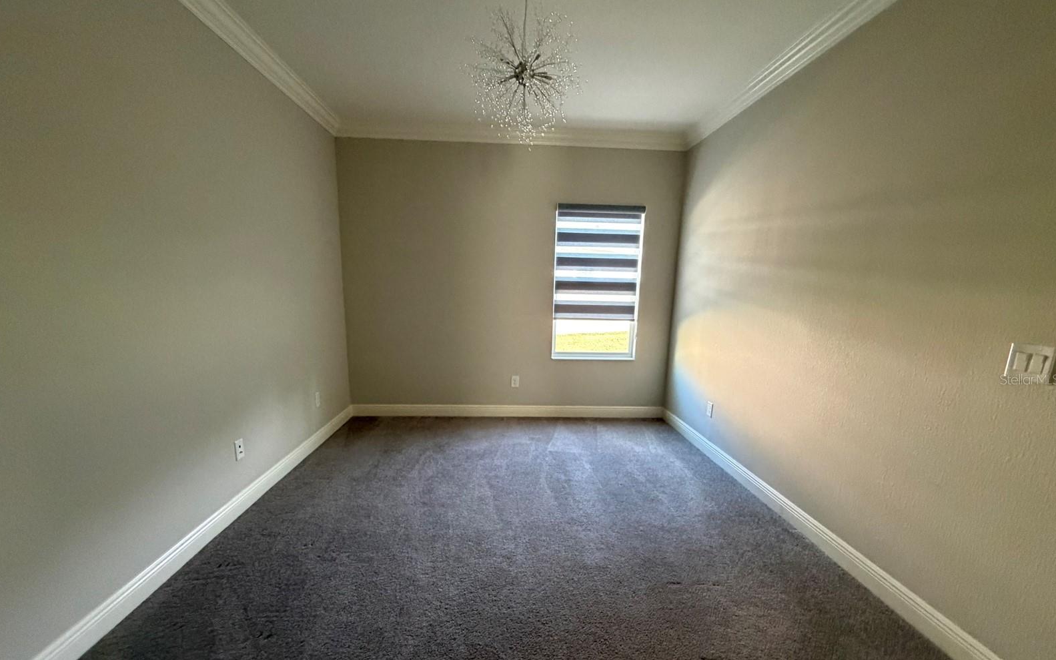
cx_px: 529
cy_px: 379
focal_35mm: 15
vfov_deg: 74.3
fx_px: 432
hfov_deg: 101.5
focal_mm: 2.22
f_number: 2.2
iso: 640
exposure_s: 1/60
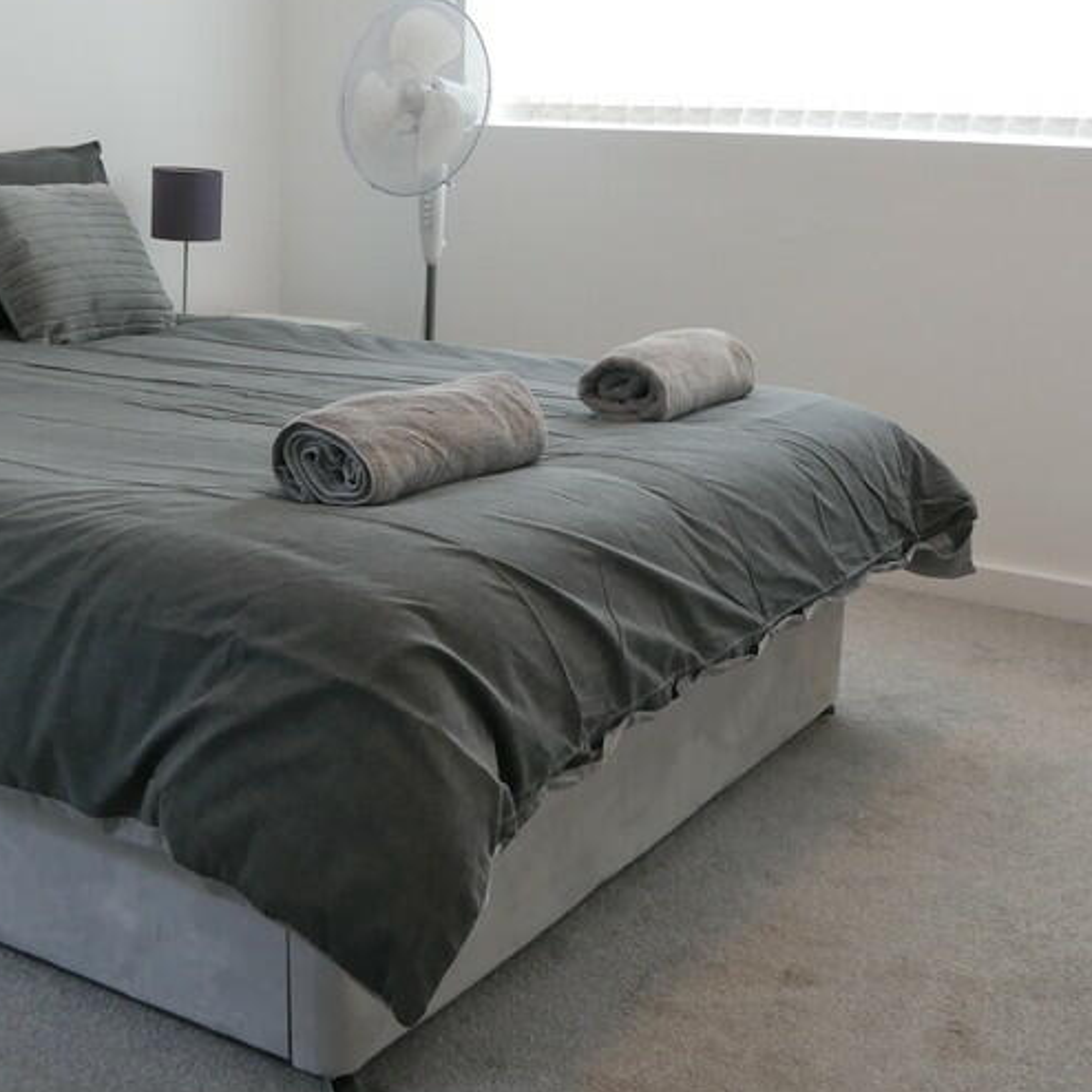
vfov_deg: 38.1
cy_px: 412
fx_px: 1570
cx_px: 601
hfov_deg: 38.3
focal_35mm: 44
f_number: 3.5
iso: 640
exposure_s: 1/60
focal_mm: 12
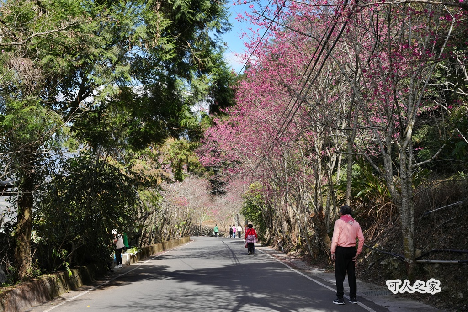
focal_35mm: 41
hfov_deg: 47.3
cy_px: 156
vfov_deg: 32.6
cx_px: 234
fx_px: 534
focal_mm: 41.1
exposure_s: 1/800
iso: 500
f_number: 8
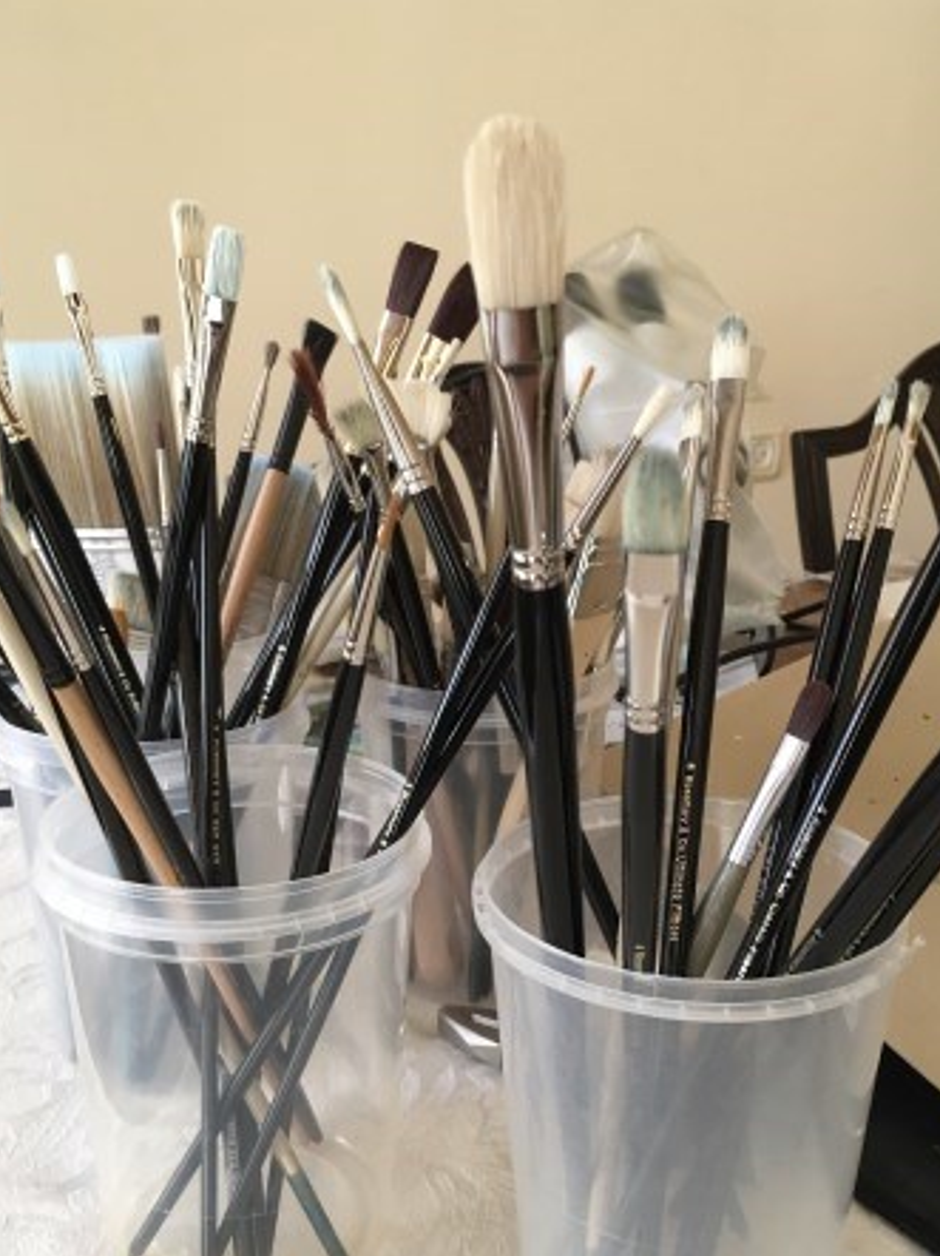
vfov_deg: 52.5
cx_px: 494
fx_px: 1268
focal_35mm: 35
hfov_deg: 40.7
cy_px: 698
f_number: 2.2
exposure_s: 1/33
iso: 125
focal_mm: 4.15
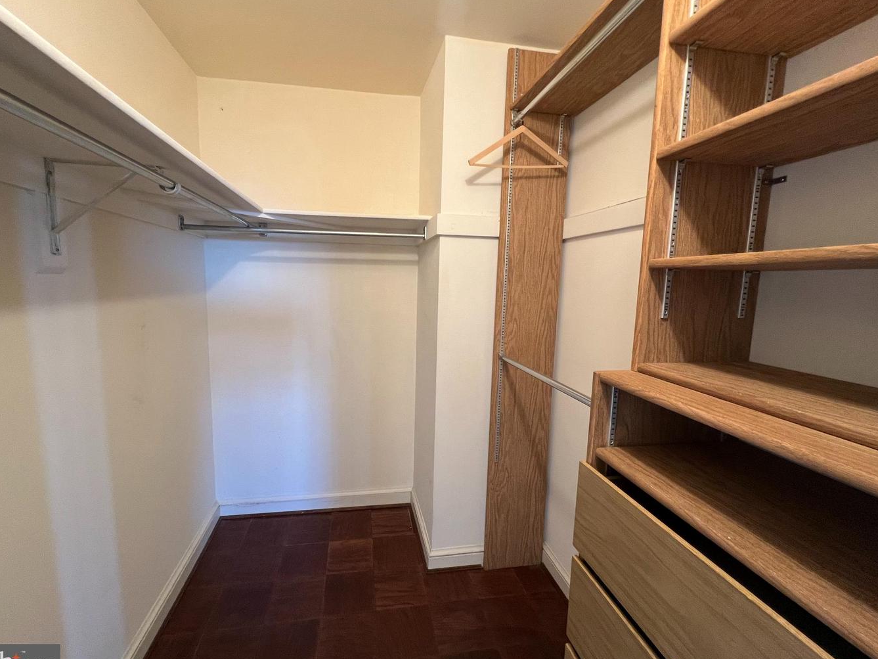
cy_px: 327
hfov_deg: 102.0
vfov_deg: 85.7
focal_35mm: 14
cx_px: 418
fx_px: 355
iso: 200
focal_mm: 1.57
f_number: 1.8
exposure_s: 1/60
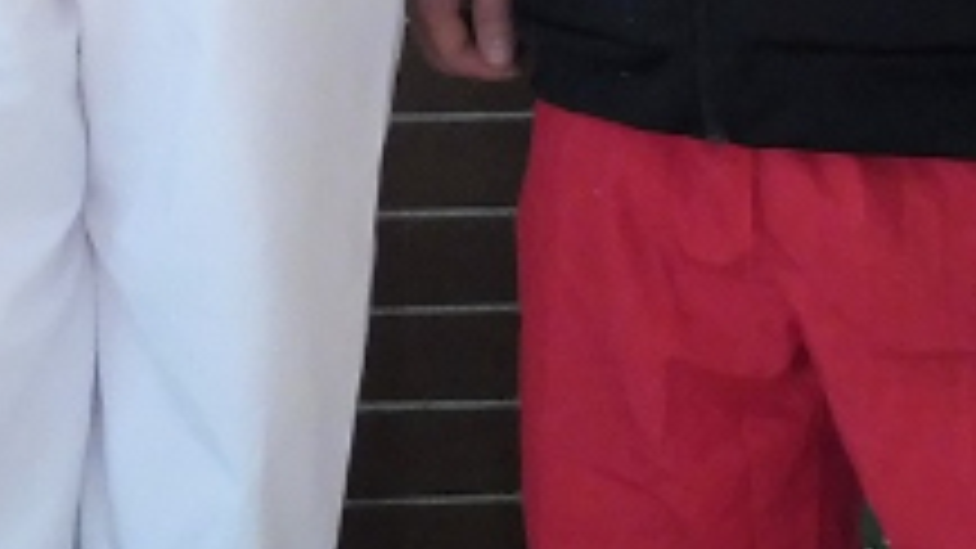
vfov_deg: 6.7
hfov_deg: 12.3
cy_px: -644
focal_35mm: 175
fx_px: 4528
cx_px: 486
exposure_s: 1/60
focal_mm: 6.1
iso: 400
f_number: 3.7
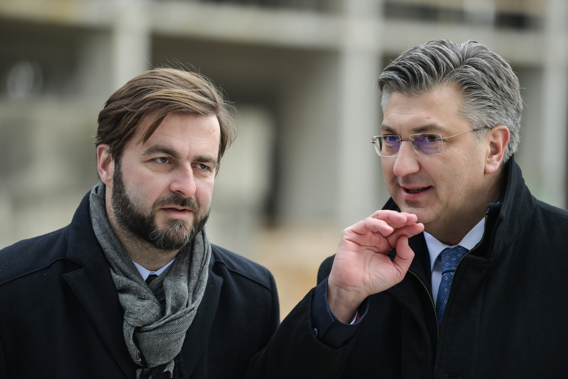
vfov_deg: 6.9
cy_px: 190
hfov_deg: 10.3
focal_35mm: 200
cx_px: 284
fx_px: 3155
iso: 1000
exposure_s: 1/1600
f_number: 2.8
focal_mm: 200
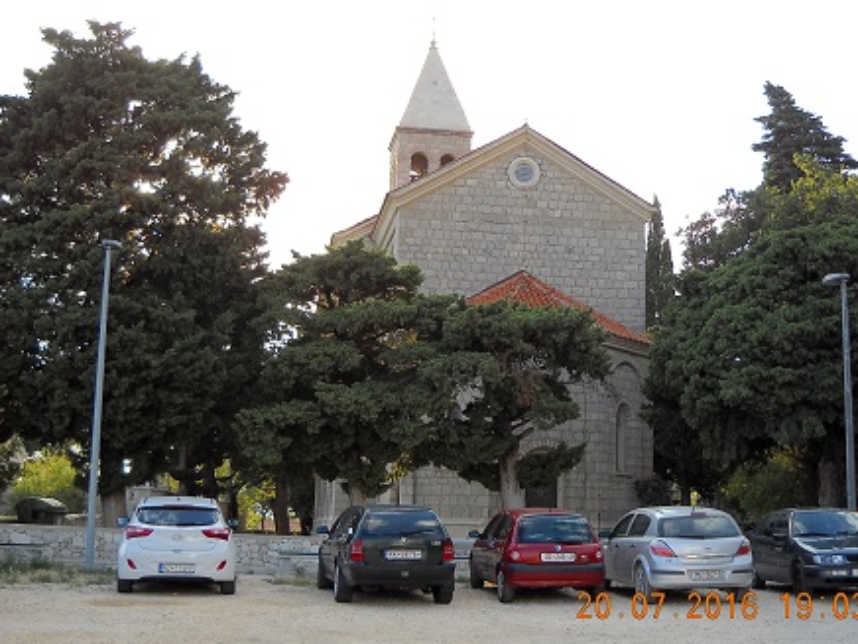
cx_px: 425
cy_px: 319
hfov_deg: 35.5
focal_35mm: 54
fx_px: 1338
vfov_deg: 27.0
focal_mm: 7.88
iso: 64
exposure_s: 1/192
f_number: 3.3
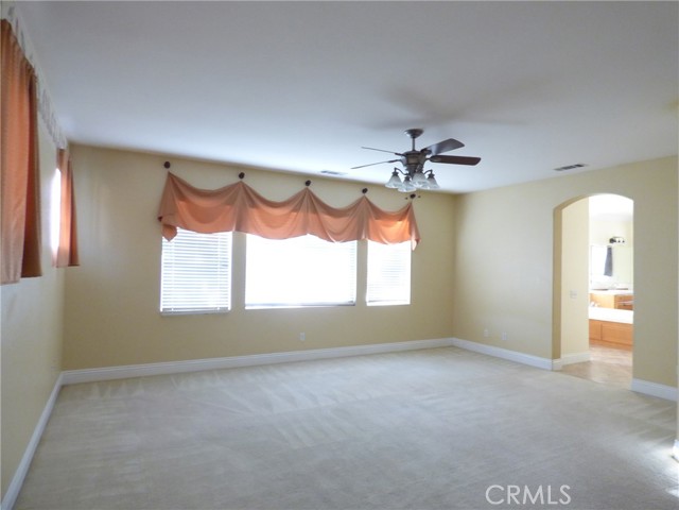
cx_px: 340
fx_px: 392
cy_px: 255
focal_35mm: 20
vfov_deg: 66.0
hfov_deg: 81.7
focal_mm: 3.58
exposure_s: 1/20
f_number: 2.8
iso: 400
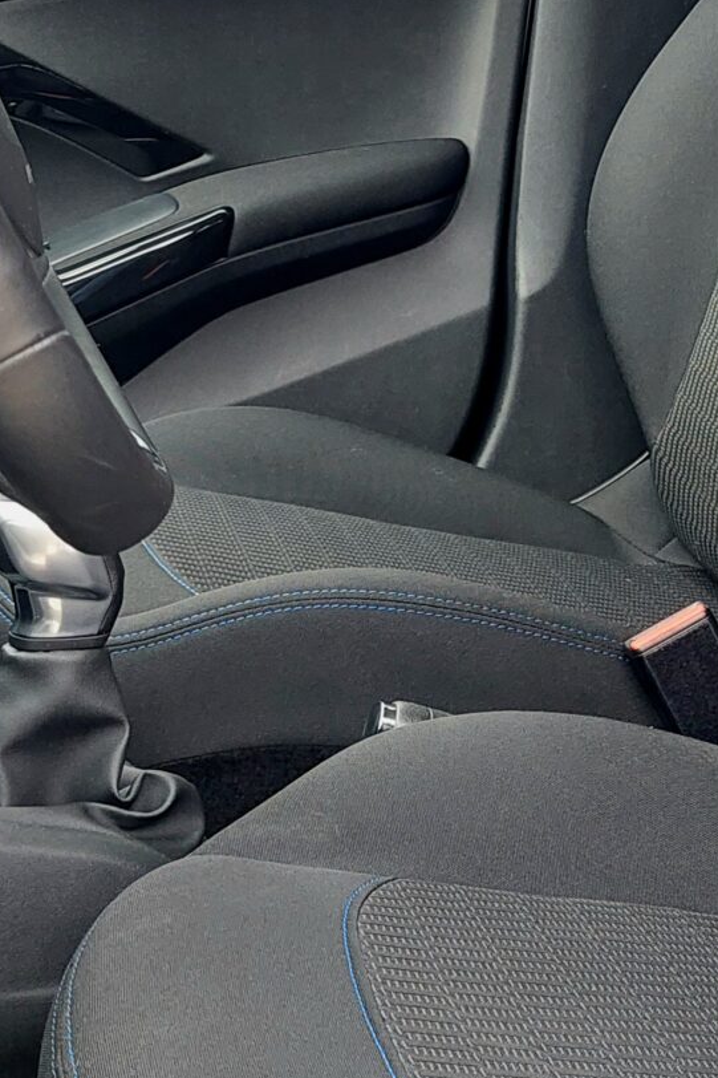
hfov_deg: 16.4
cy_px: 438
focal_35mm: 82
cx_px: 669
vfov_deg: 24.7
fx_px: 2454
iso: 64
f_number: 1.8
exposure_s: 1/100
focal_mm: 5.23
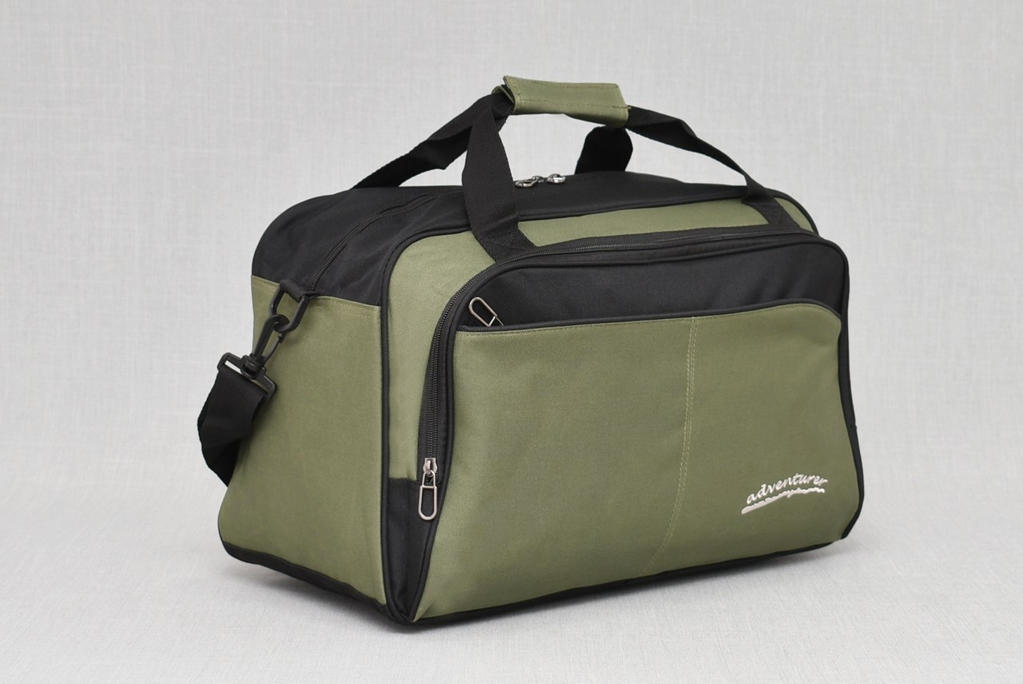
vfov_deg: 25.1
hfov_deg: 36.8
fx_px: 1536
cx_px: 512
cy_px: 342
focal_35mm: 54
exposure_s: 1/60
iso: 100
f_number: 5.6
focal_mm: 36
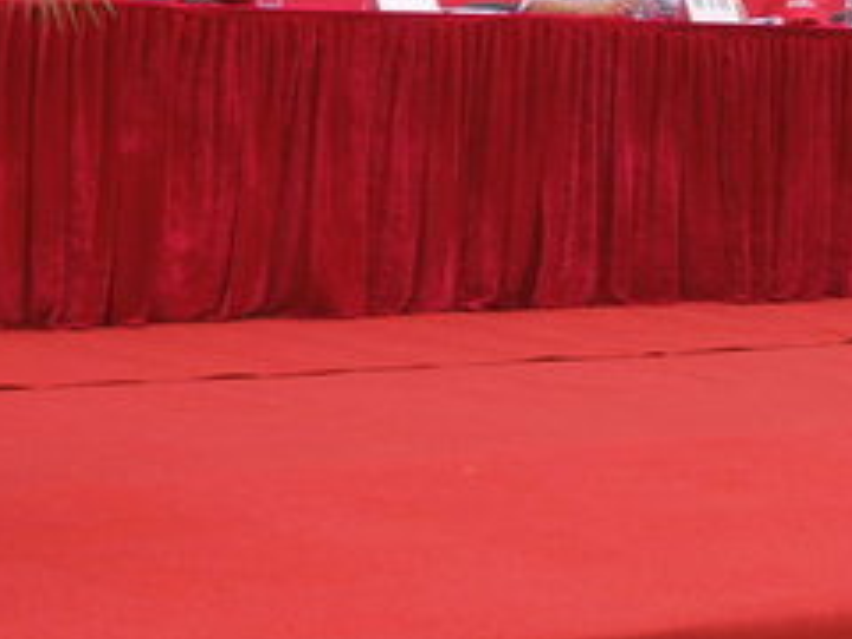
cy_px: -186
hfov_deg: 17.1
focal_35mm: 115
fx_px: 2830
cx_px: 394
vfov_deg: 12.5
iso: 100
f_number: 3.7
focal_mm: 6.3
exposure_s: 1/320
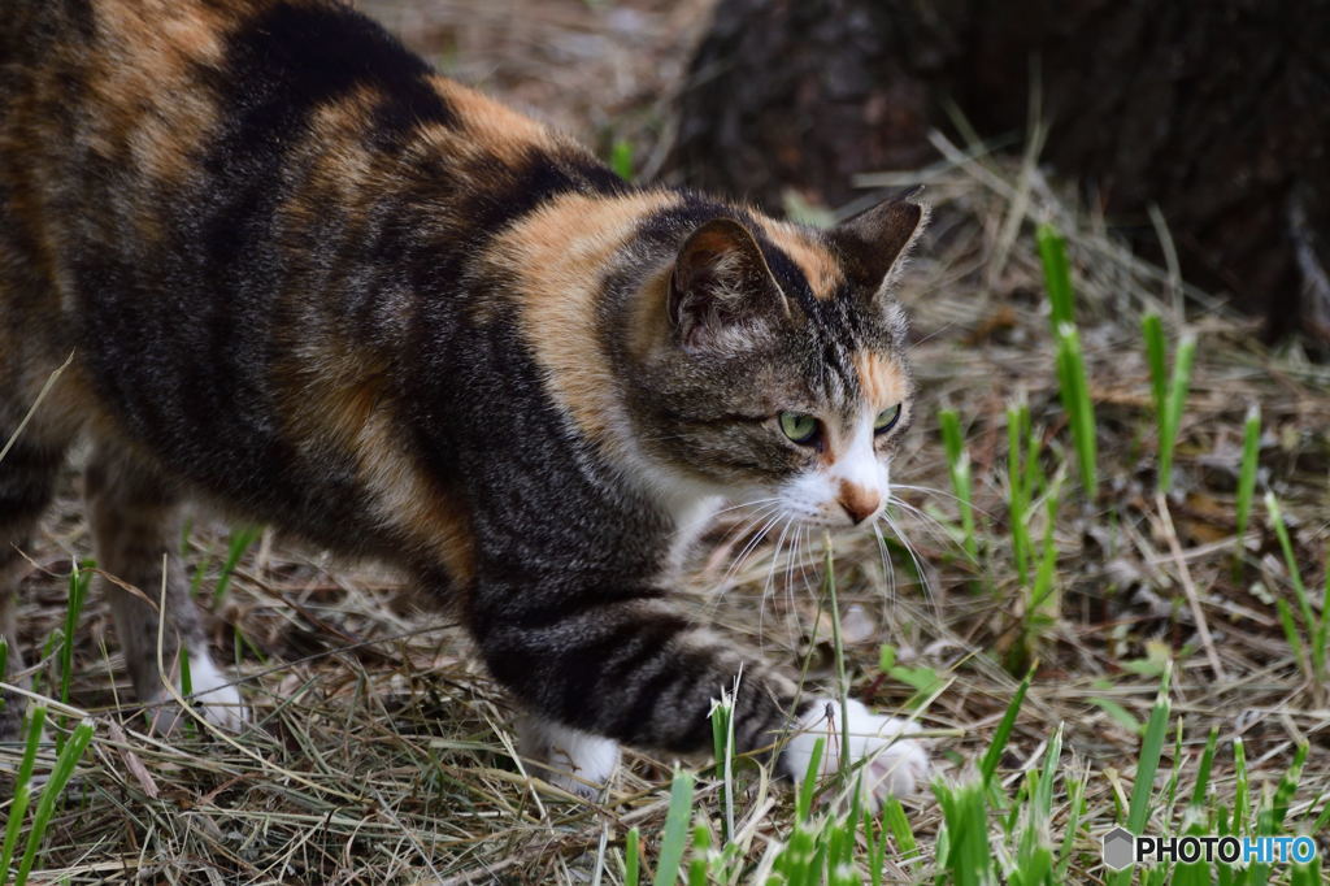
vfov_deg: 1.5
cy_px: 443
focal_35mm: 900
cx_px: 665
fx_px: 33237
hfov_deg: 2.3
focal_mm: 600
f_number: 6.3
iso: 1100
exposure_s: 1/400
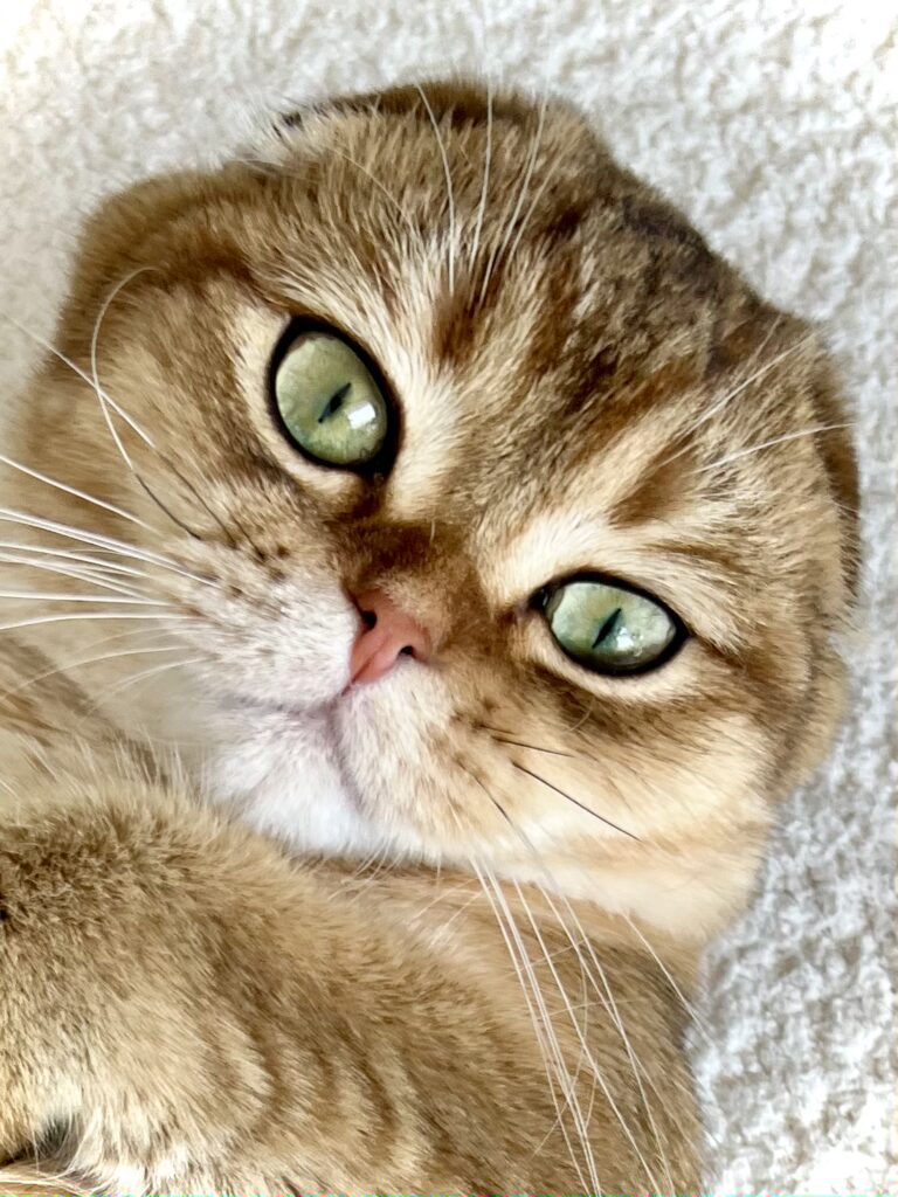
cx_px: 449
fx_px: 899
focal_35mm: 26
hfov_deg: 53.1
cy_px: 598
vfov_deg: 67.3
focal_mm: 5.7
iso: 40
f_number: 1.5
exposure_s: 1/276
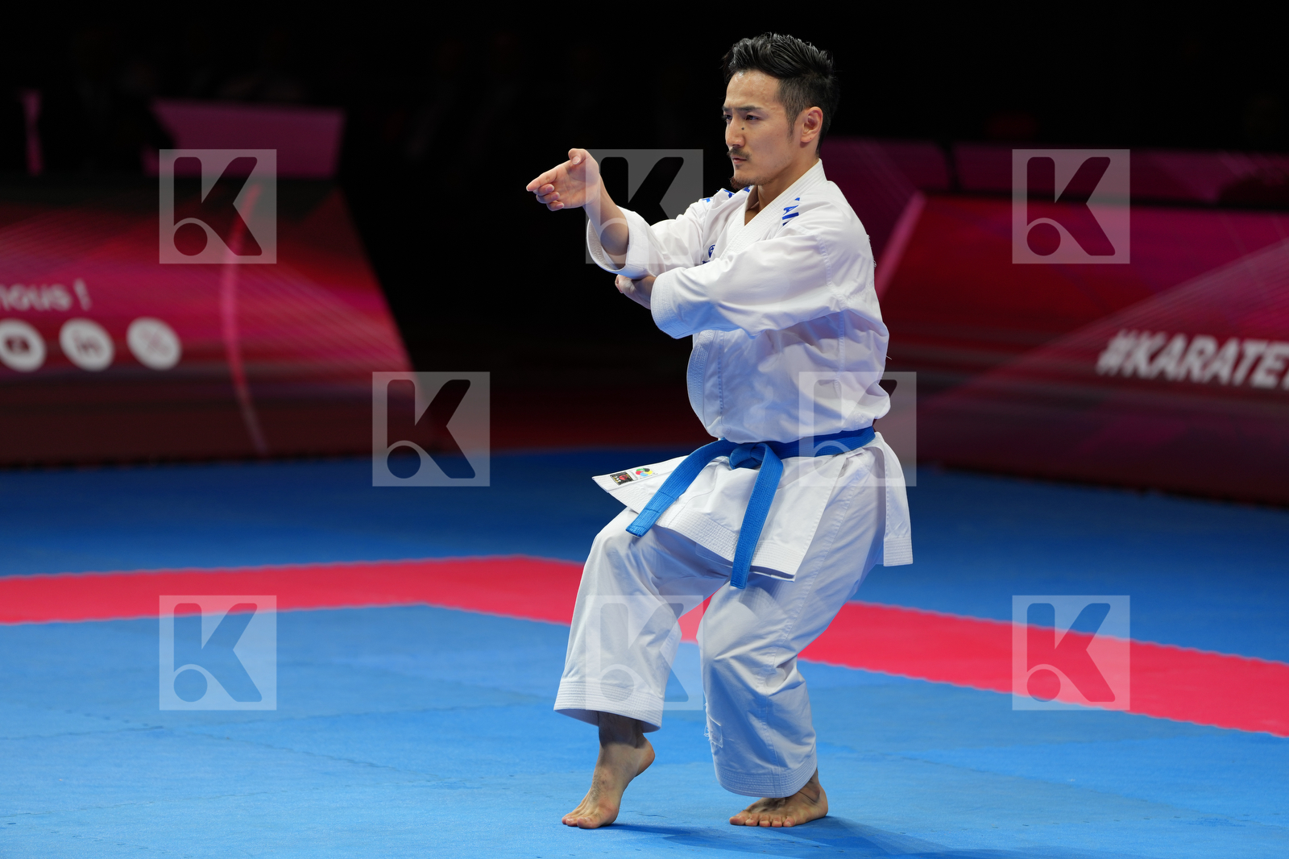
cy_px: 430
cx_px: 644
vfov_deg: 7.0
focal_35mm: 197
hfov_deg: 10.4
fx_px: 7052
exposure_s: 1/500
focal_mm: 197
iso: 250
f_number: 2.8
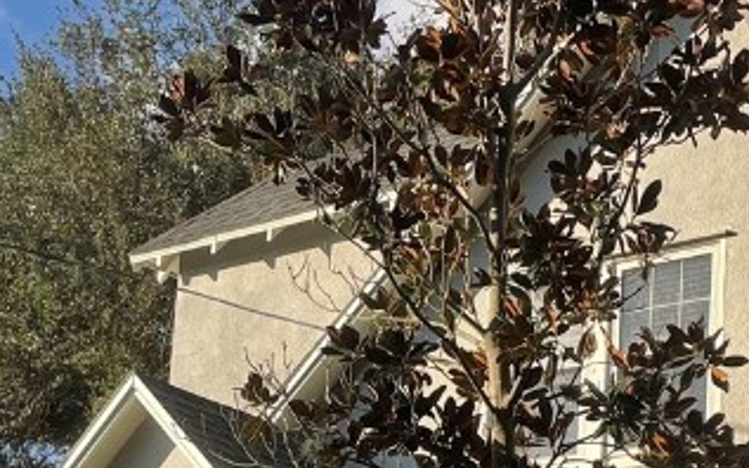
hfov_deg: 23.3
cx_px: 324
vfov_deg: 14.3
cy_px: 546
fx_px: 1816
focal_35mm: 89
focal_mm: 4.2
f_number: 1.6
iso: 32
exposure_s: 1/2618
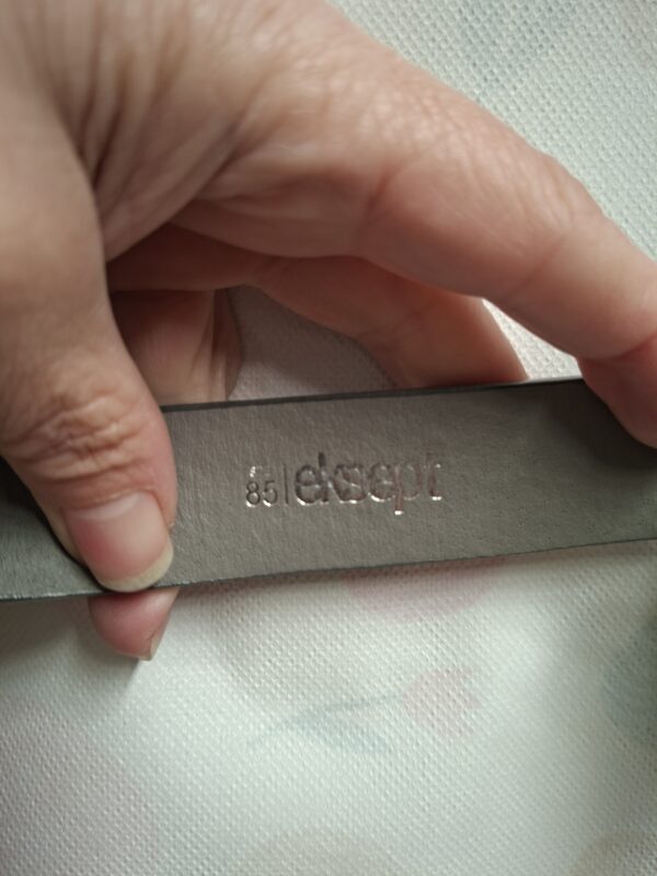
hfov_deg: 58.9
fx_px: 582
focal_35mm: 23
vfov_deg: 73.9
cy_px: 438
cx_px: 328
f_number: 1.8
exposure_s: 1/30
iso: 250
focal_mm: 5.54
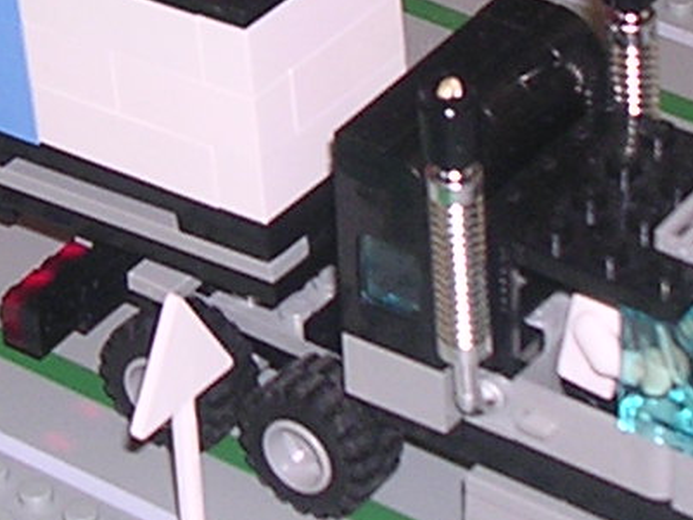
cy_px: -62
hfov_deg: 10.1
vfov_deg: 7.6
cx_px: 40
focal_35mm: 194
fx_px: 3885
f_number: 2.8
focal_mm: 5.8
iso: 100
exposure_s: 1/60.1
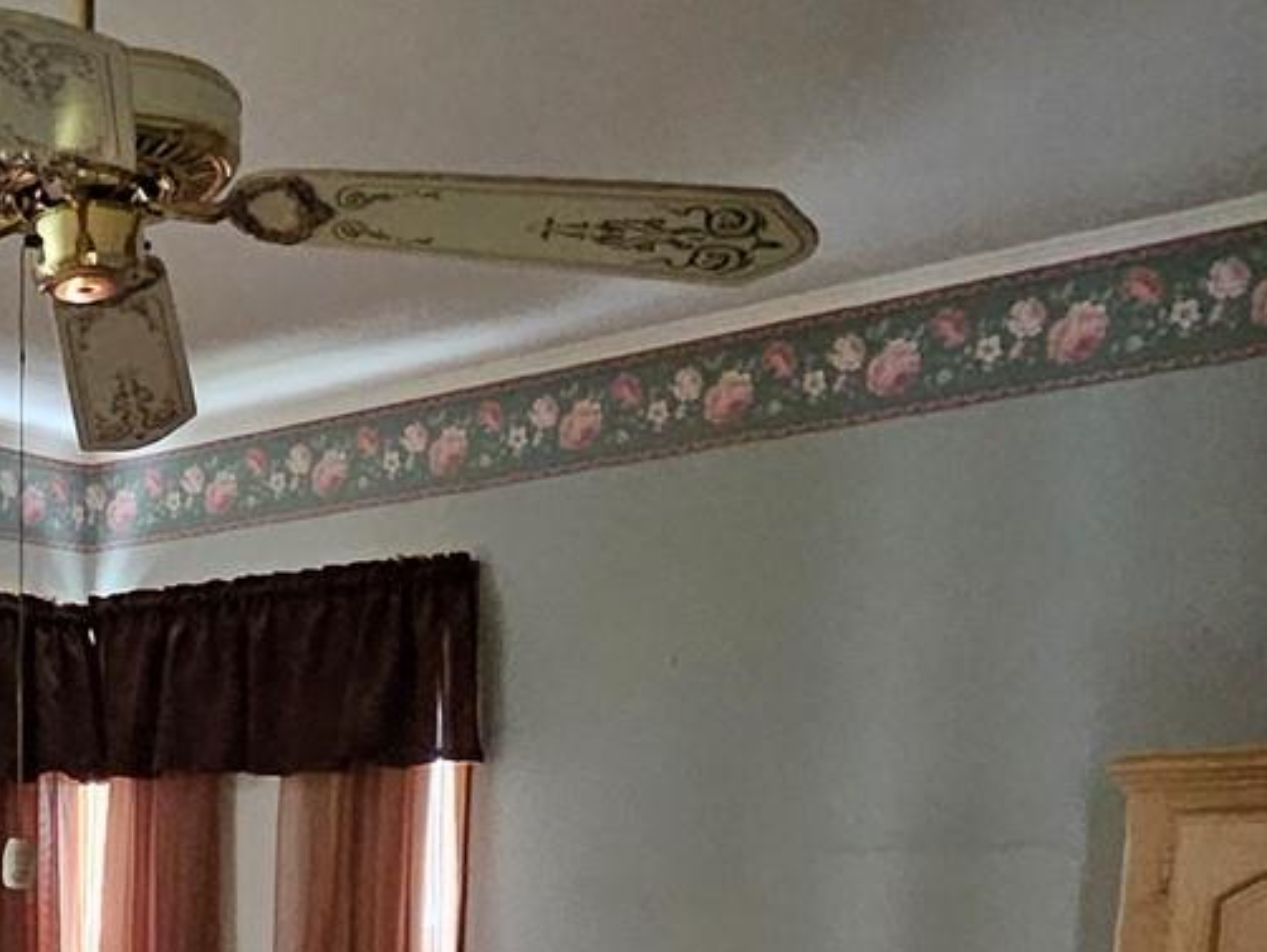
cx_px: -86
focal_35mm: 53
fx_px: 1941
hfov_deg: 32.3
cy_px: 1288
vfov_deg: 23.7
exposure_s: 1/30
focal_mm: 1.7
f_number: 2.2
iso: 640
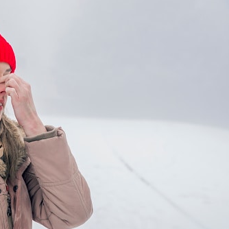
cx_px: 67
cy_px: 114
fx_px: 726
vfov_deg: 17.9
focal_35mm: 97
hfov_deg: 17.9
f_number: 7.1
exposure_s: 1/320
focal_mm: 75
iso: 400
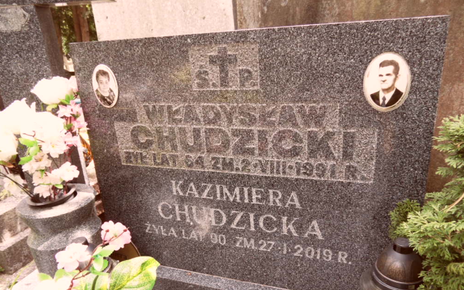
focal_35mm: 26
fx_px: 329
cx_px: 236
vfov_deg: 47.4
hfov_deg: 70.4
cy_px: 170
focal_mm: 3.9
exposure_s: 1/90
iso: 100
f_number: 3.2
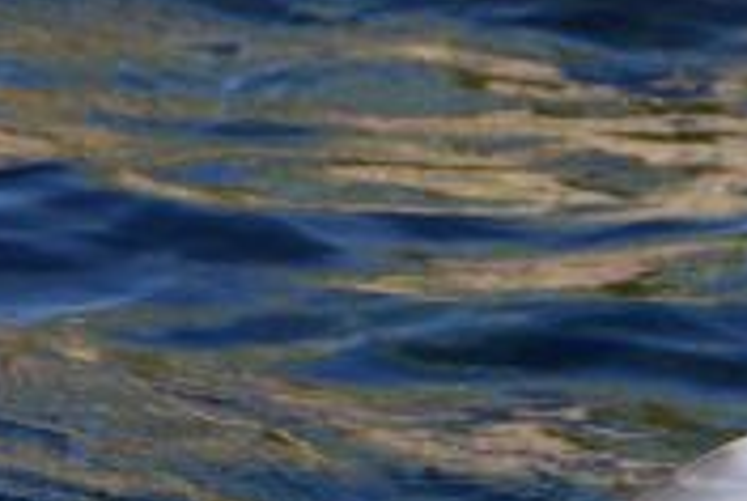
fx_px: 7004
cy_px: 802
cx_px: 1154
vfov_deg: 4.1
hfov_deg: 6.0
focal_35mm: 337
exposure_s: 1/1600
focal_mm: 66
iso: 1250
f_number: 9
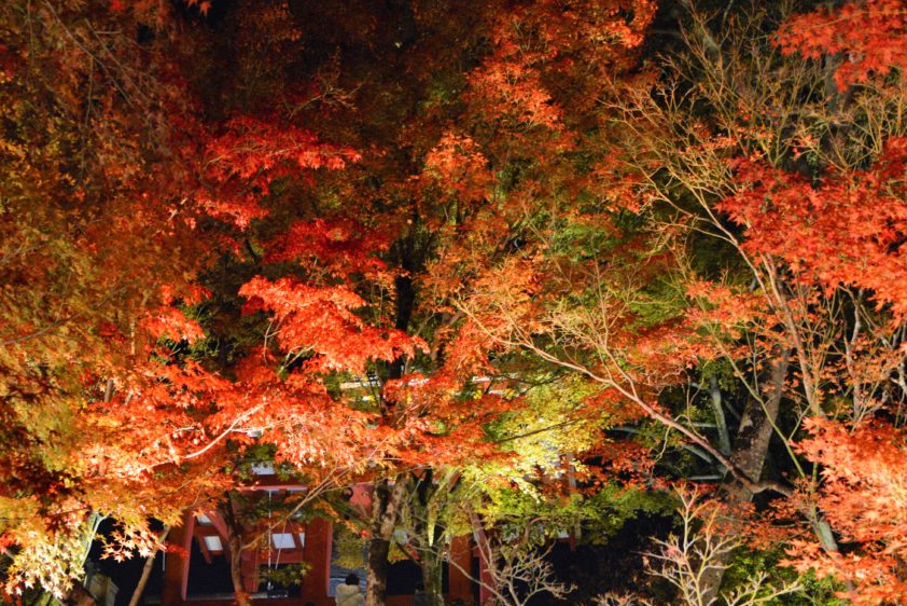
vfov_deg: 29.5
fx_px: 1149
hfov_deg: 43.0
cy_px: 307
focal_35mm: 46
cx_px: 423
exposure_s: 1/25
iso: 3200
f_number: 4
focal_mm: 25
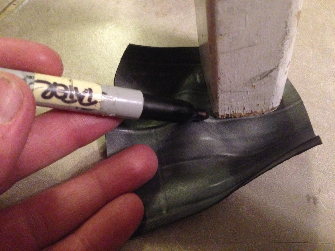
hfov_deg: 55.4
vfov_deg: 42.9
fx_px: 319
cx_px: 168
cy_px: 126
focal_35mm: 33
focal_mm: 4.12
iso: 800
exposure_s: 1/15
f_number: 2.4
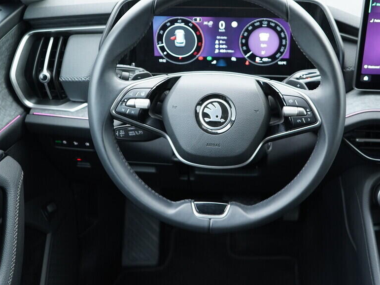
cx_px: 222
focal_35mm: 46
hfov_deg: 41.1
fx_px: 505
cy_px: 117
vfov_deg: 31.4
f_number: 2.8
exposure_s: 1/40
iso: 640
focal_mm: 24
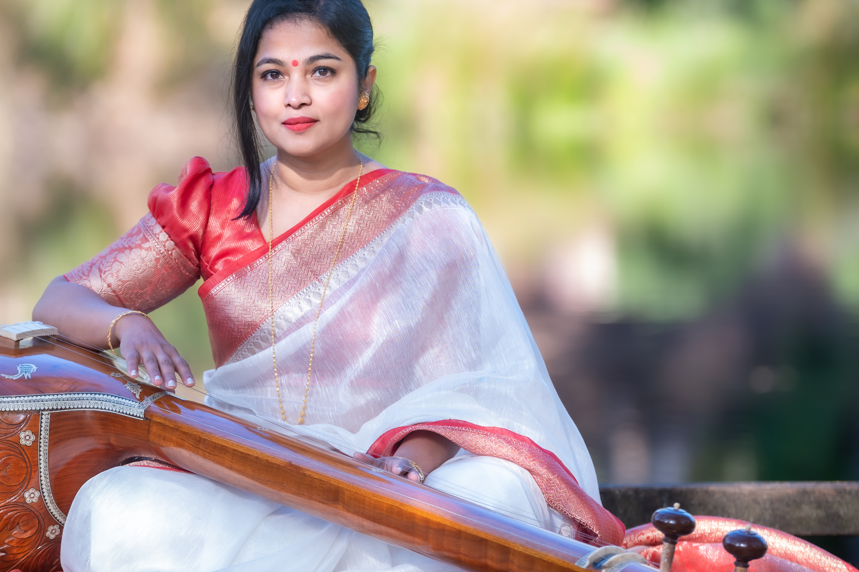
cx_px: 348
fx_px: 6653
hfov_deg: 7.4
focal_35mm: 279
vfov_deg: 4.9
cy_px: 241
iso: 200
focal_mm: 170
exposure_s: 1/200
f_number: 3.2
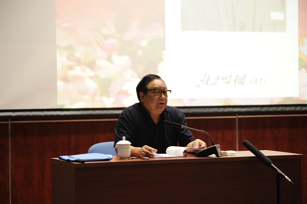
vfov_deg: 9.1
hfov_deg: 13.7
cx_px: 154
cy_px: 102
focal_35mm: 150
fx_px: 1278
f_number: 5
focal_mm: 150
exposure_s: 1/60
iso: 1000
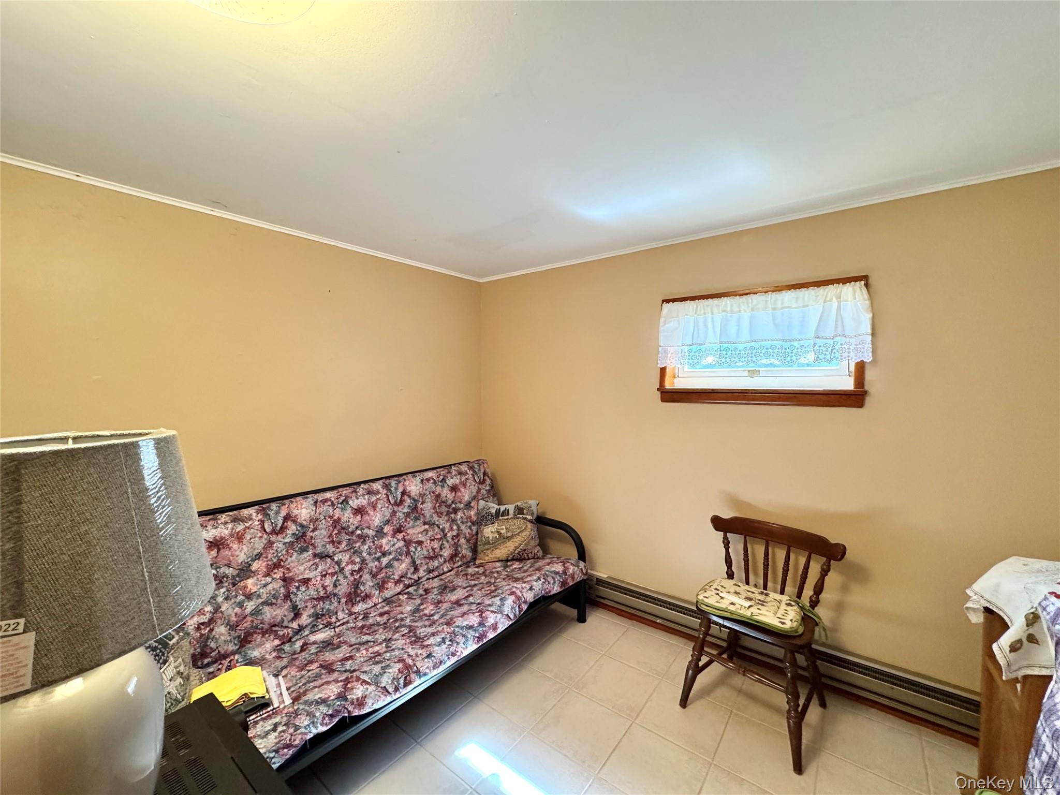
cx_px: 530
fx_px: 429
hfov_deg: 102.1
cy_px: 398
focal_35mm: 14
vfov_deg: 85.7
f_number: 2.2
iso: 320
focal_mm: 2.22
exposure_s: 1/120
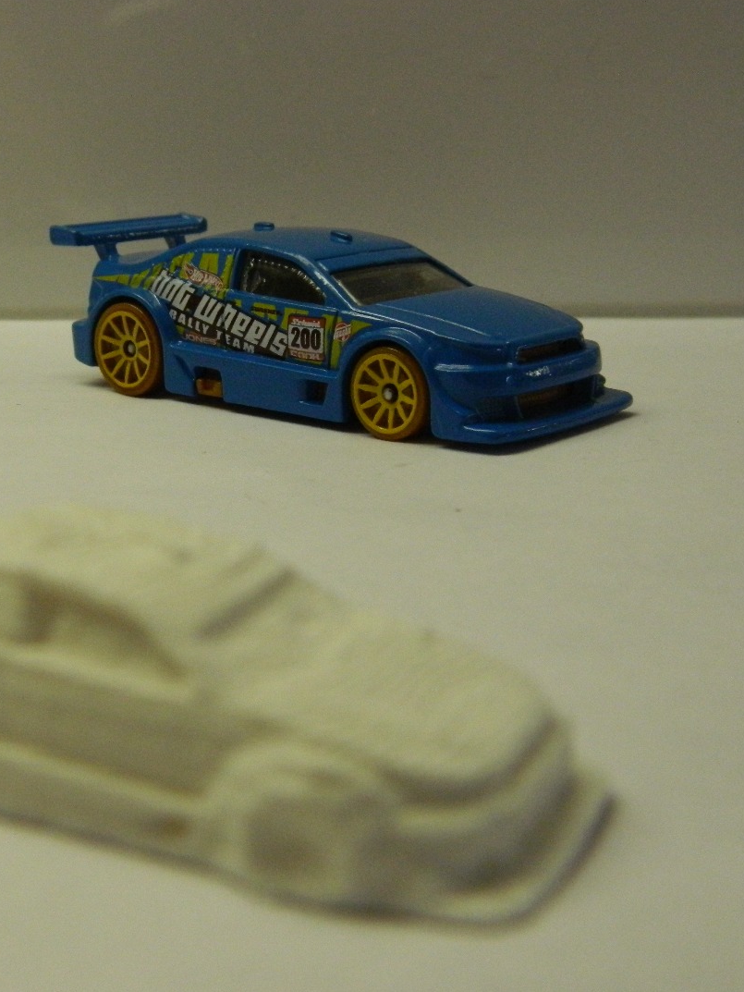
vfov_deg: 34.9
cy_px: 495
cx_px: 232
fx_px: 1576
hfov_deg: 26.4
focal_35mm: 55
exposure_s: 1/160
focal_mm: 7.3
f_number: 3.5
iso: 400
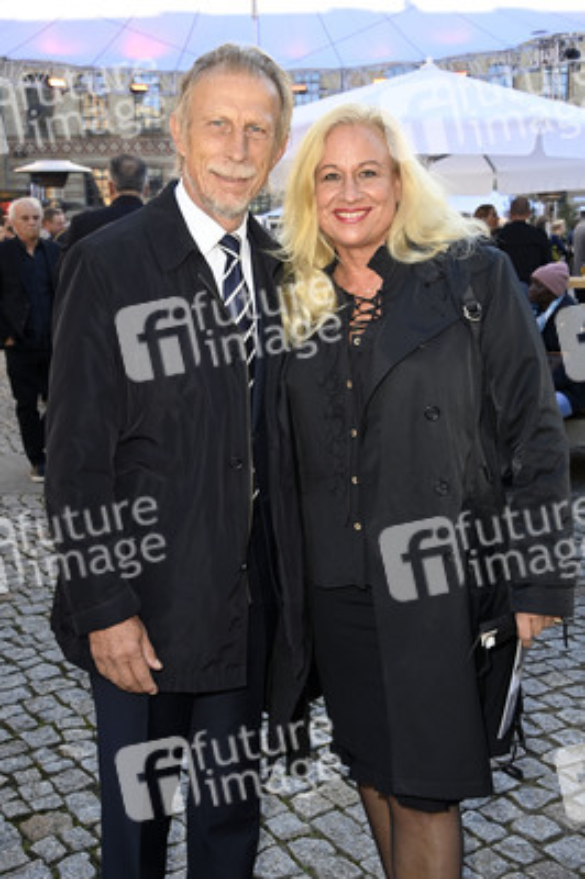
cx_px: 292
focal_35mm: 44
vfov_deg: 44.5
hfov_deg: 30.5
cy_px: 440
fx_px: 1074
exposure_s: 1/250
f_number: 7.1
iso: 640
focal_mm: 44
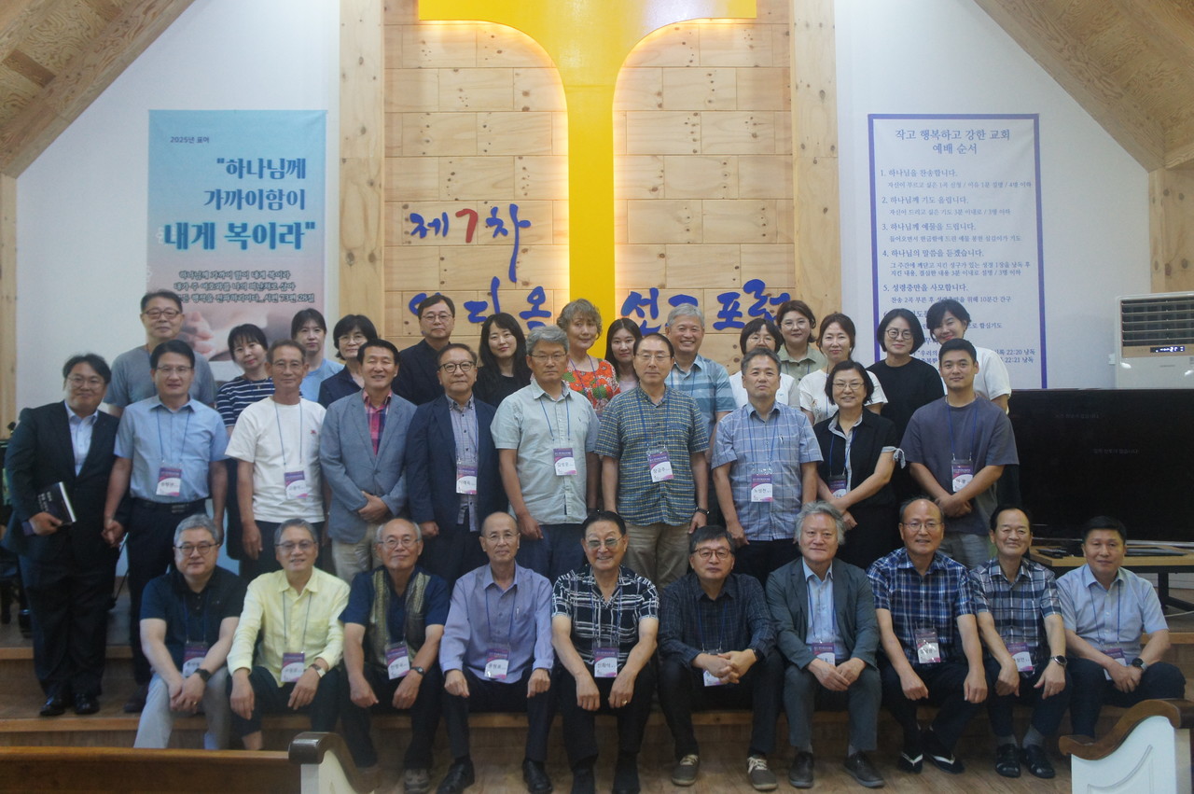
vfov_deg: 41.6
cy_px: 397
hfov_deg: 59.5
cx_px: 597
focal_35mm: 32
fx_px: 1044
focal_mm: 21
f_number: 4
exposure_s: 1/80
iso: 1600
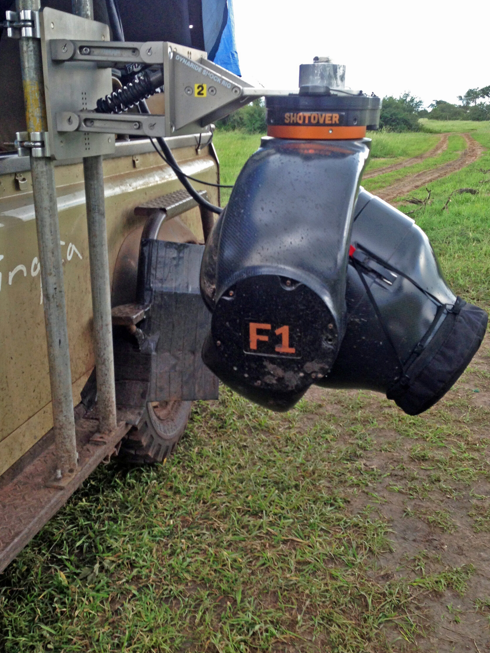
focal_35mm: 38
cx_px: 254
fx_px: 717
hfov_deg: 37.7
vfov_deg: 49.0
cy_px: 318
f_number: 2.4
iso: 64
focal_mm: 4.12
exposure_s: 1/120
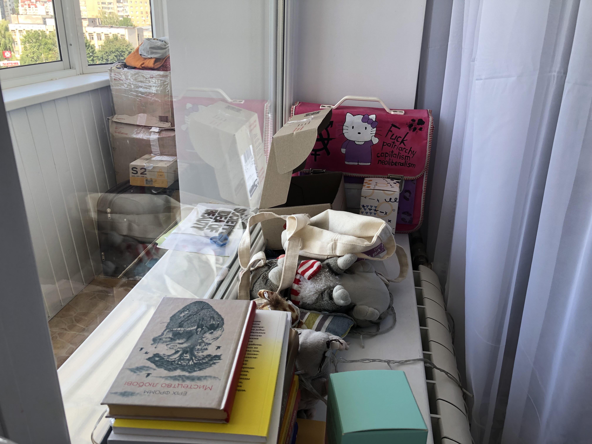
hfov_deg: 63.4
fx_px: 479
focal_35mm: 28
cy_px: 222
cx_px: 296
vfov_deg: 49.7
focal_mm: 3.99
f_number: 1.8
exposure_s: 1/120
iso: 25
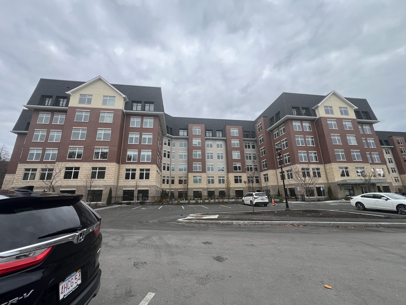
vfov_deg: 89.9
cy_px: 152
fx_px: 152
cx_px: 203
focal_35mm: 13
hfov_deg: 106.2
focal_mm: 1.57
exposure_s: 1/704
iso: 32
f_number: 1.8
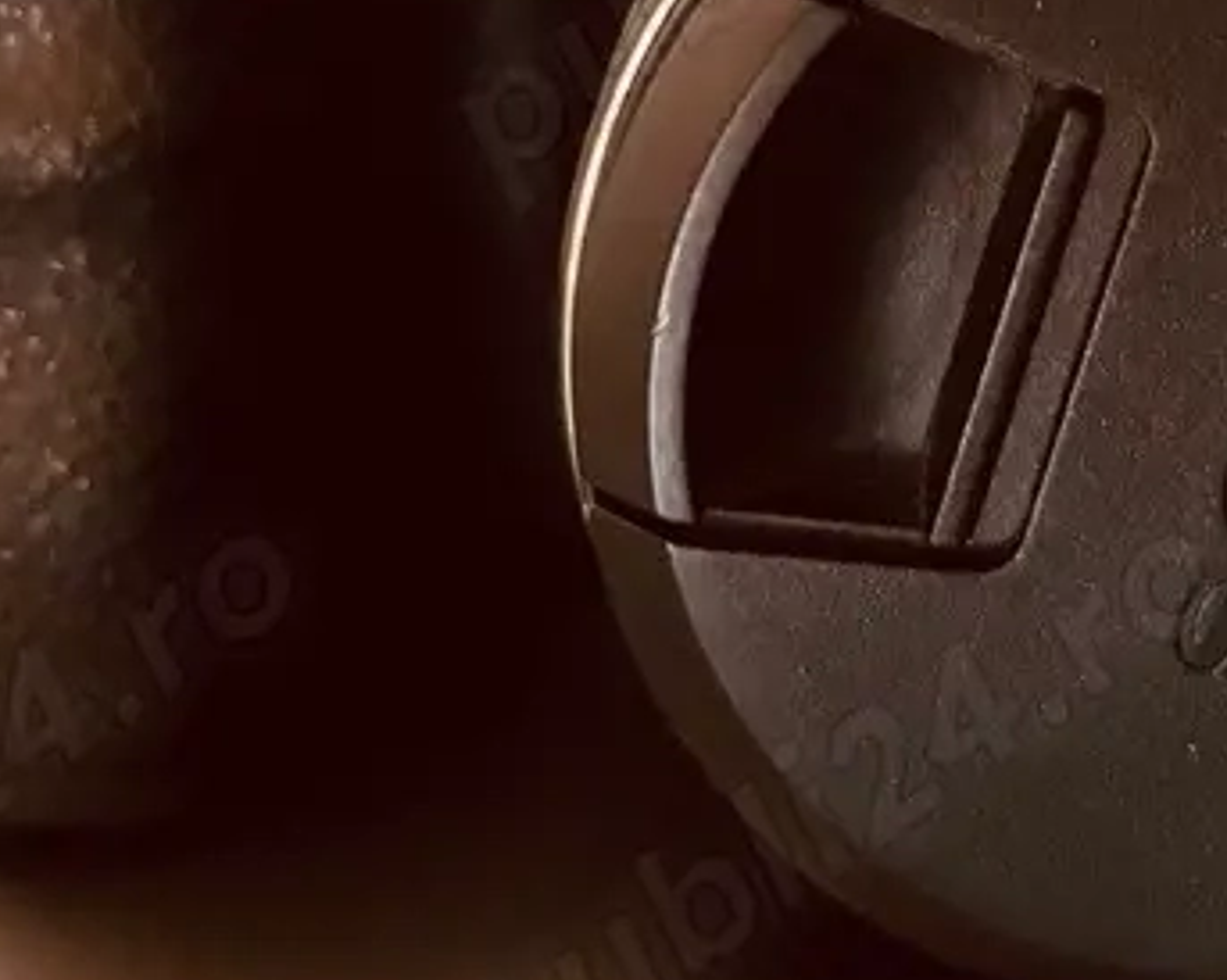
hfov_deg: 25.1
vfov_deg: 19.8
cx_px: 1073
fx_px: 2686
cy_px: -86
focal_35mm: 74
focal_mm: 5.96
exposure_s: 1/15
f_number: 1.6
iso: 3200
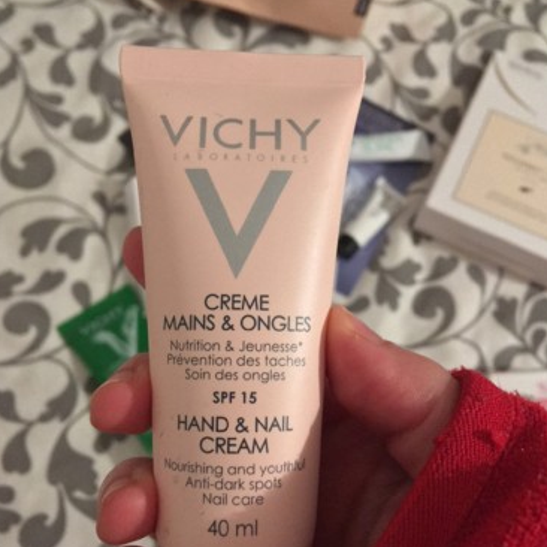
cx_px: 274
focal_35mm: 35
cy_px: 284
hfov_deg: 47.2
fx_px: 626
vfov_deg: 47.2
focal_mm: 4.15
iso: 320
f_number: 2.2
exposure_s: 1/17
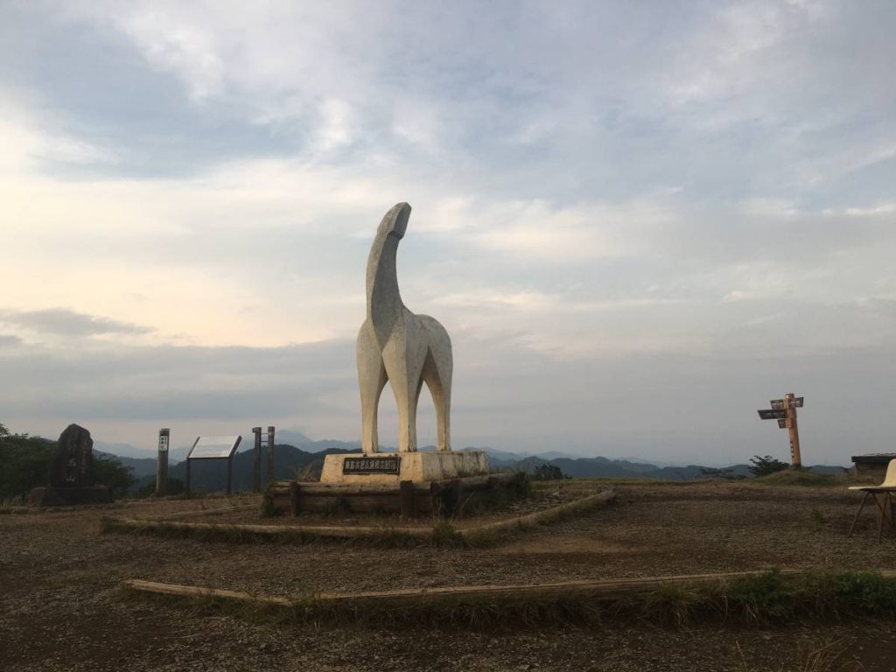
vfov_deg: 48.2
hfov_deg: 61.7
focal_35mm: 29
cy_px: 336
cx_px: 448
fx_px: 751
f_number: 2.2
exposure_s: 1/329
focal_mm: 4.15
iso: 25
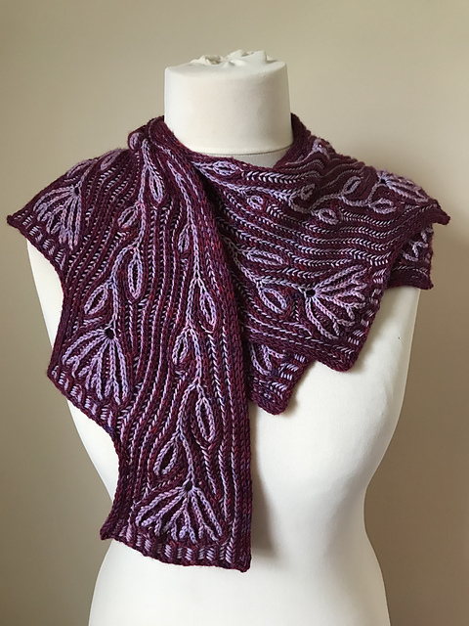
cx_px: 234
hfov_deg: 49.7
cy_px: 313
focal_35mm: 28
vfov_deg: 63.4
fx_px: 506
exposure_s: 1/17
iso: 80
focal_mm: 3.99
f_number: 1.8
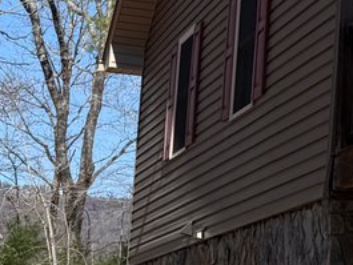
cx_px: 836
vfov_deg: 10.8
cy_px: 113
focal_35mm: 137
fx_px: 1398
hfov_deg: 11.8
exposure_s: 1/3425
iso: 80
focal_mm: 6.76
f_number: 1.78
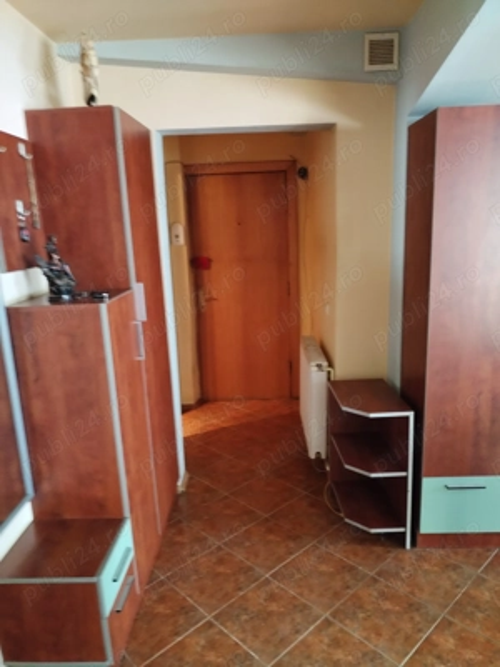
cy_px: 334
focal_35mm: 26
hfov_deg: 53.1
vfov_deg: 67.3
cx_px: 250
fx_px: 501
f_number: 1.8
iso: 1622
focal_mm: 4.75
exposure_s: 1/20
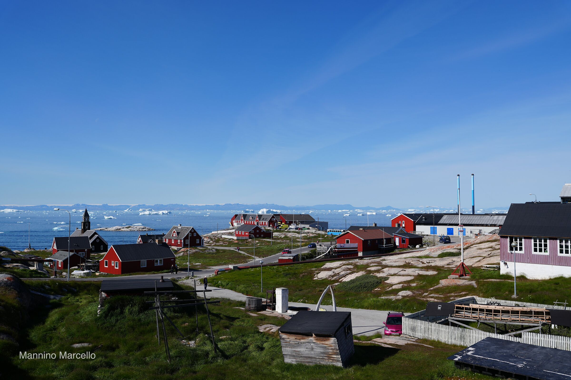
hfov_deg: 58.7
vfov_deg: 41.1
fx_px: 508
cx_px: 286
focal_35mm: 32
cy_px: 190
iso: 100
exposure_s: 1/1250
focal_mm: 32
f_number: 5
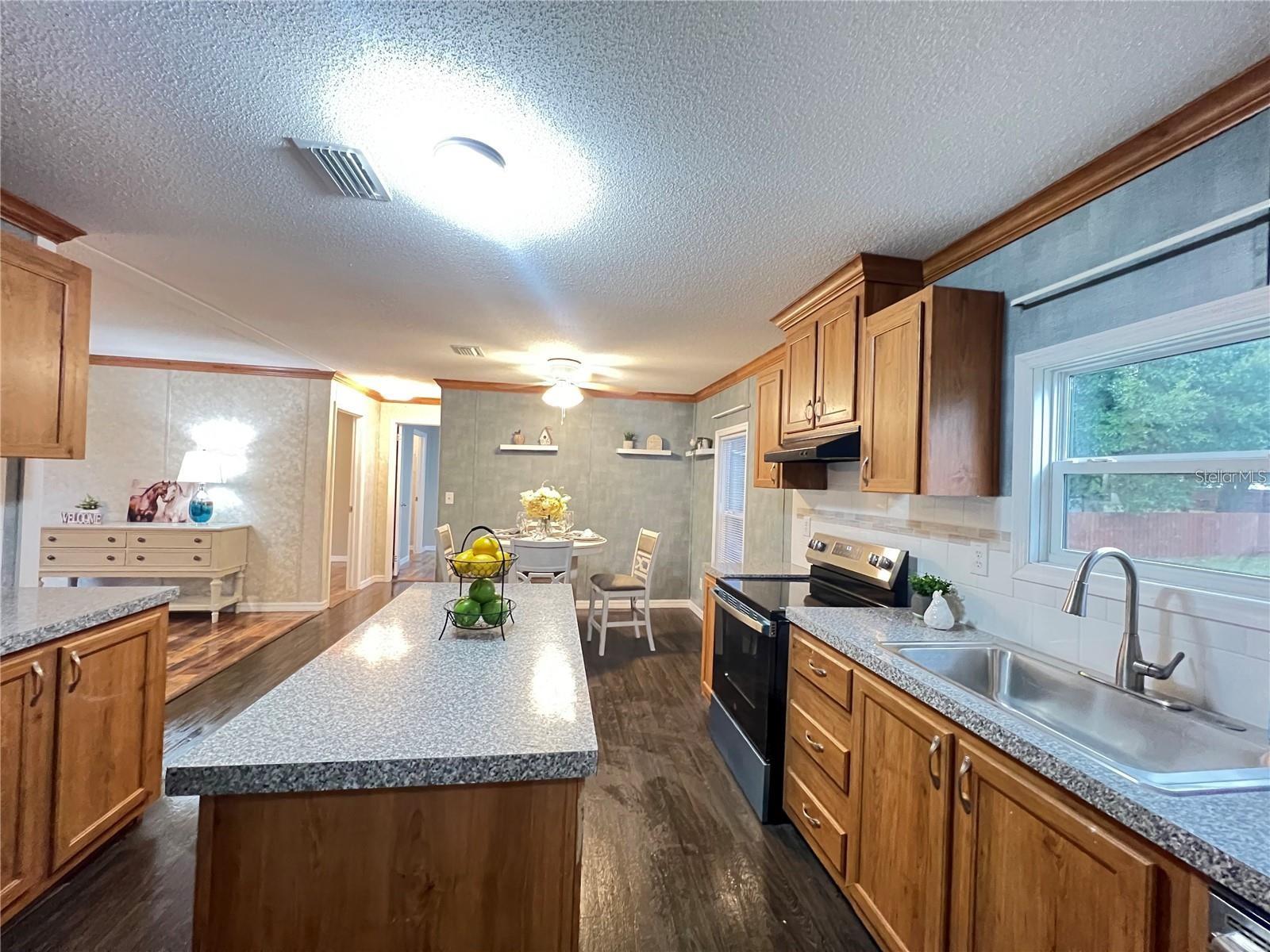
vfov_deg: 89.9
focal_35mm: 13
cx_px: 635
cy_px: 476
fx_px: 477
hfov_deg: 106.2
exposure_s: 1/30
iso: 1000
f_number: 1.8
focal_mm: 1.57
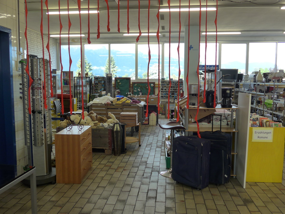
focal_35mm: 29
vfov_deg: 48.2
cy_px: 107
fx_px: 239
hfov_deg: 61.7
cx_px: 142
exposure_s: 1/100
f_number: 2.5
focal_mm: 6
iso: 125
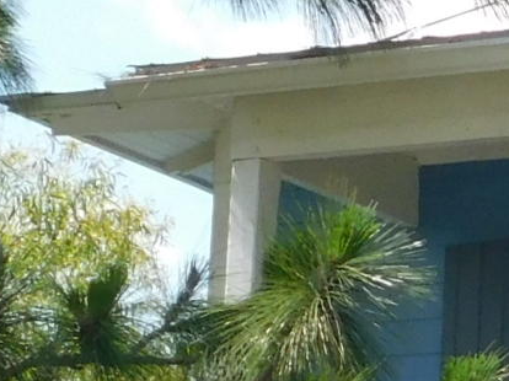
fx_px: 3836
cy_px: 880
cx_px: 1178
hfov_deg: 7.2
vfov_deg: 5.5
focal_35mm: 261
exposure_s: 1/640
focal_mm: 6.3
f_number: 3.5
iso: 125
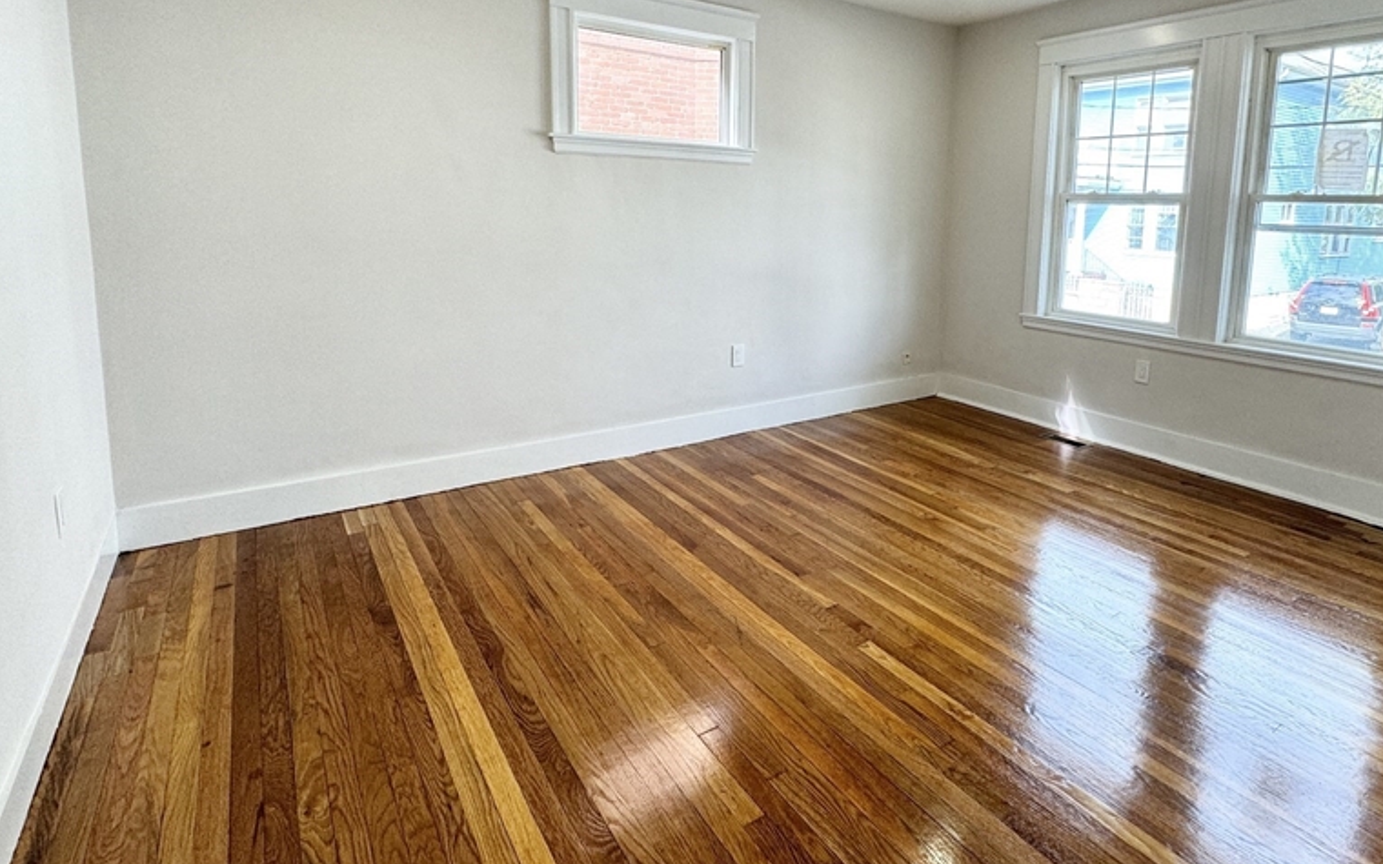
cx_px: 799
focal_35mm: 20
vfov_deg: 58.6
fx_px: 754
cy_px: 306
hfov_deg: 84.4
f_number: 2.2
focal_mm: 2.22
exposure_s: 1/120
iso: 64
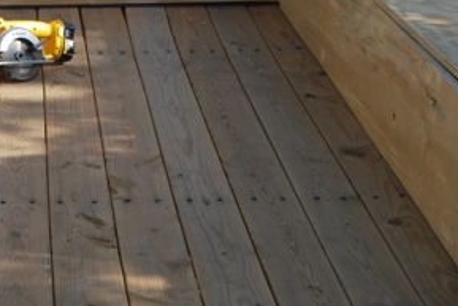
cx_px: 67
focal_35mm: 113
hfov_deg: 17.9
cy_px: 173
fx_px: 1438
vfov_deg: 12.1
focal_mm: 34
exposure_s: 1/160
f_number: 9
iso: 200
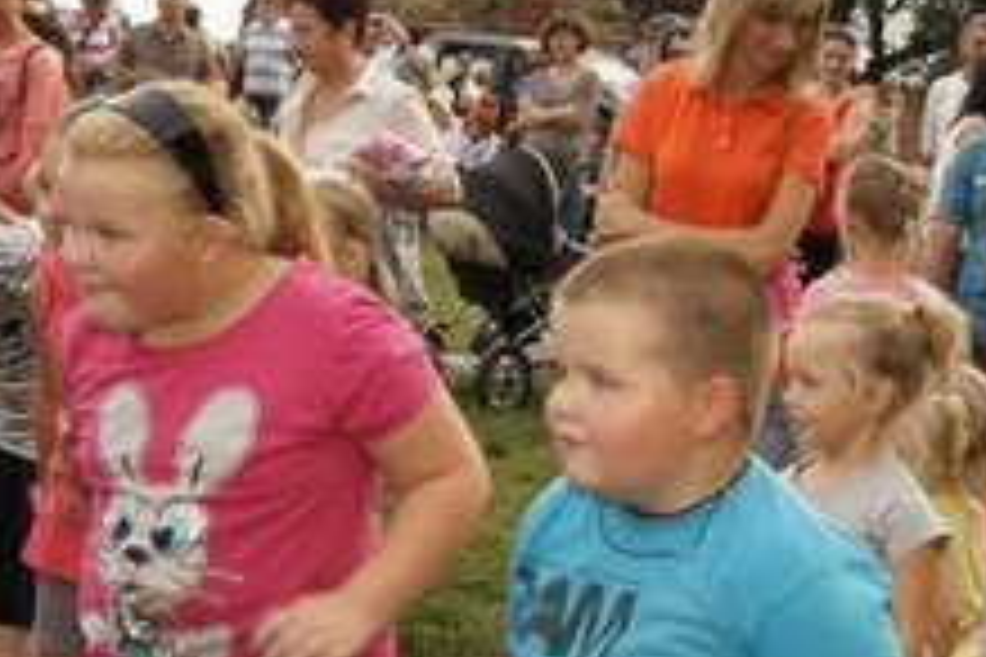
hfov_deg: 25.2
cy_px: 369
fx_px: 2191
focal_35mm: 80
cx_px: 662
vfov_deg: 17.1
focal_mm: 18
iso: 800
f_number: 16
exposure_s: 1/160
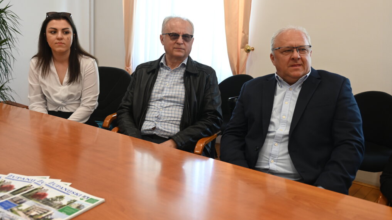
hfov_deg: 52.8
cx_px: 197
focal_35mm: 38
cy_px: 107
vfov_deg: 31.2
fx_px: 395
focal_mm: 36
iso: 1100
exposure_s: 1/40
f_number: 4.8
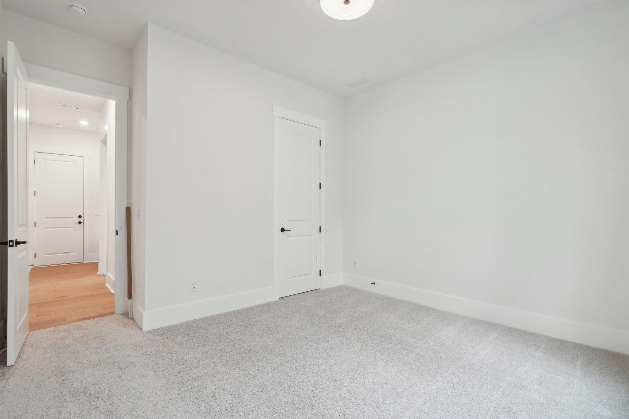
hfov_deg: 96.7
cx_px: 314
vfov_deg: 73.7
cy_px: 210
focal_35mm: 16
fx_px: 280
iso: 400
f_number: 8
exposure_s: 1/8
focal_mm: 16
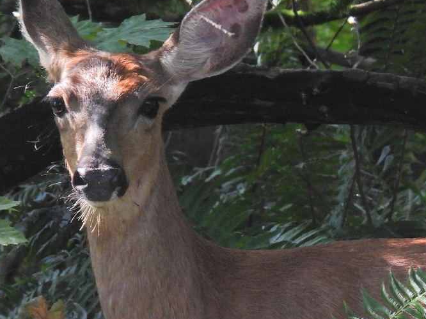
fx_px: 9460
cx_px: 210
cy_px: 226
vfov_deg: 1.9
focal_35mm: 769
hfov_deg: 2.6
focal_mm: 71.4
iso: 500
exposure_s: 1/60
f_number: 5
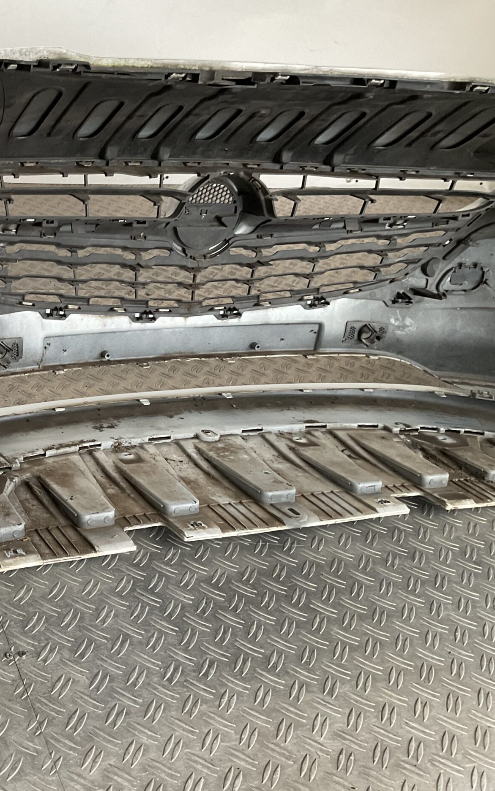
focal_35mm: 42
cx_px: -32
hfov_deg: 28.1
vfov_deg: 47.2
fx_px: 907
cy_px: 387
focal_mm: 3
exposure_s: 1/60
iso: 80
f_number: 1.8
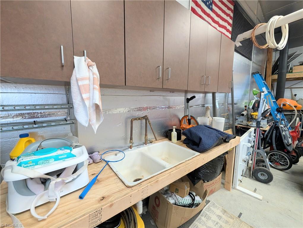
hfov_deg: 106.1
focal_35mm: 13
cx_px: 152
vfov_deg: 90.0
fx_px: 114
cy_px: 114
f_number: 2.2
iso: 330
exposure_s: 1/79.8
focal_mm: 1.95
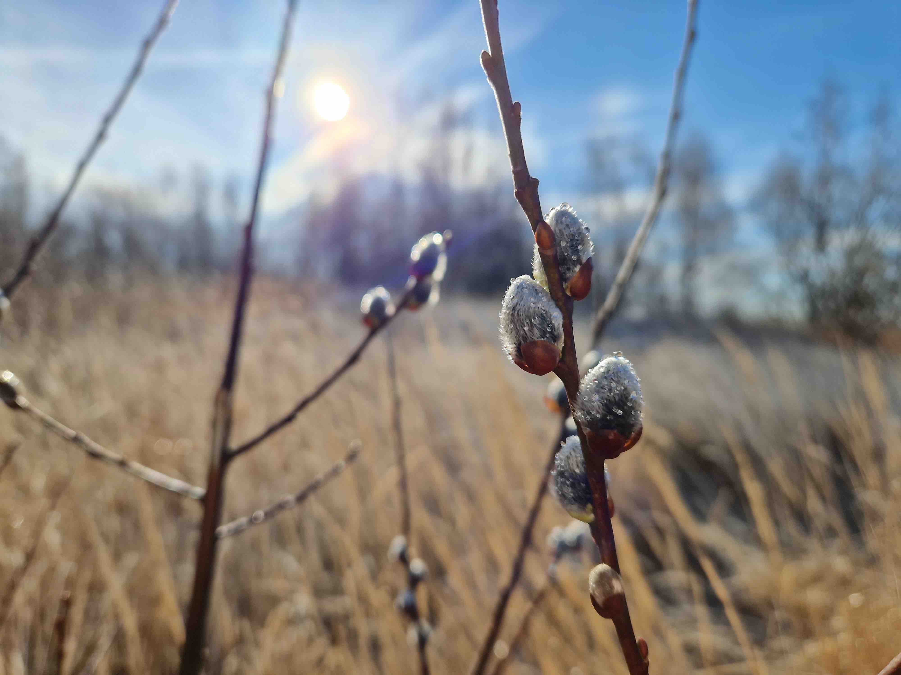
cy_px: 338
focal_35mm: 23
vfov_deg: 58.9
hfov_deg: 73.9
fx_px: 599
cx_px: 450
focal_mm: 5.4
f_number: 1.8
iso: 50
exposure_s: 1/2080
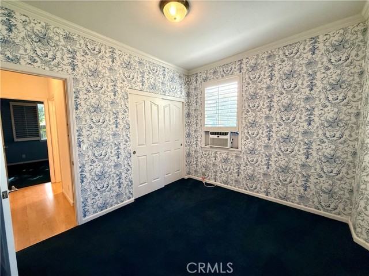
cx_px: 184
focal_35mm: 14
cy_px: 138
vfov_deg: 85.7
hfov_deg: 102.1
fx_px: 149
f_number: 2.2
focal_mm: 2.22
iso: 160
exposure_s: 1/120
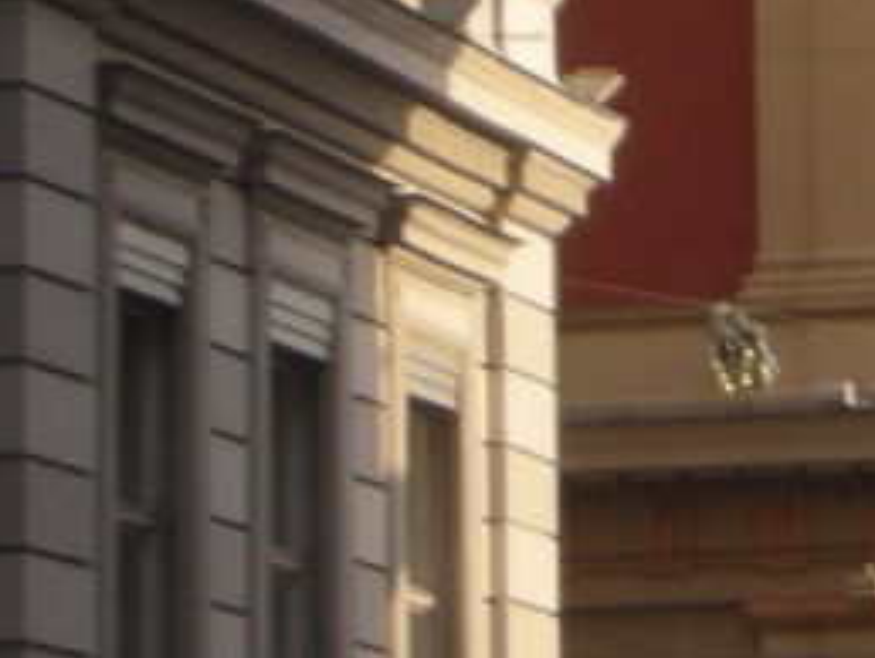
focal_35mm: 416
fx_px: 10525
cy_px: -387
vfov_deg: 3.6
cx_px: 1051
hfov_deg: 4.7
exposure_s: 1/133
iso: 50
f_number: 5.4
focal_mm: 17.4
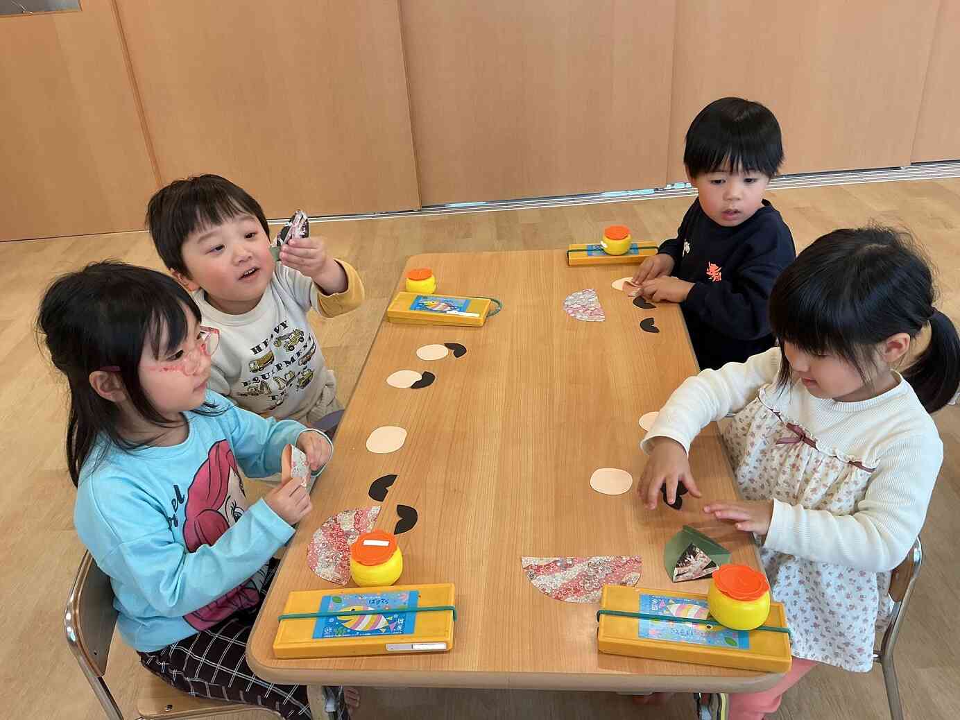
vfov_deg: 48.2
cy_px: 360
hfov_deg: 61.7
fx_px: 804
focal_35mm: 29
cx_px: 480
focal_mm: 3
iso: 40
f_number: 1.8
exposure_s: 1/100
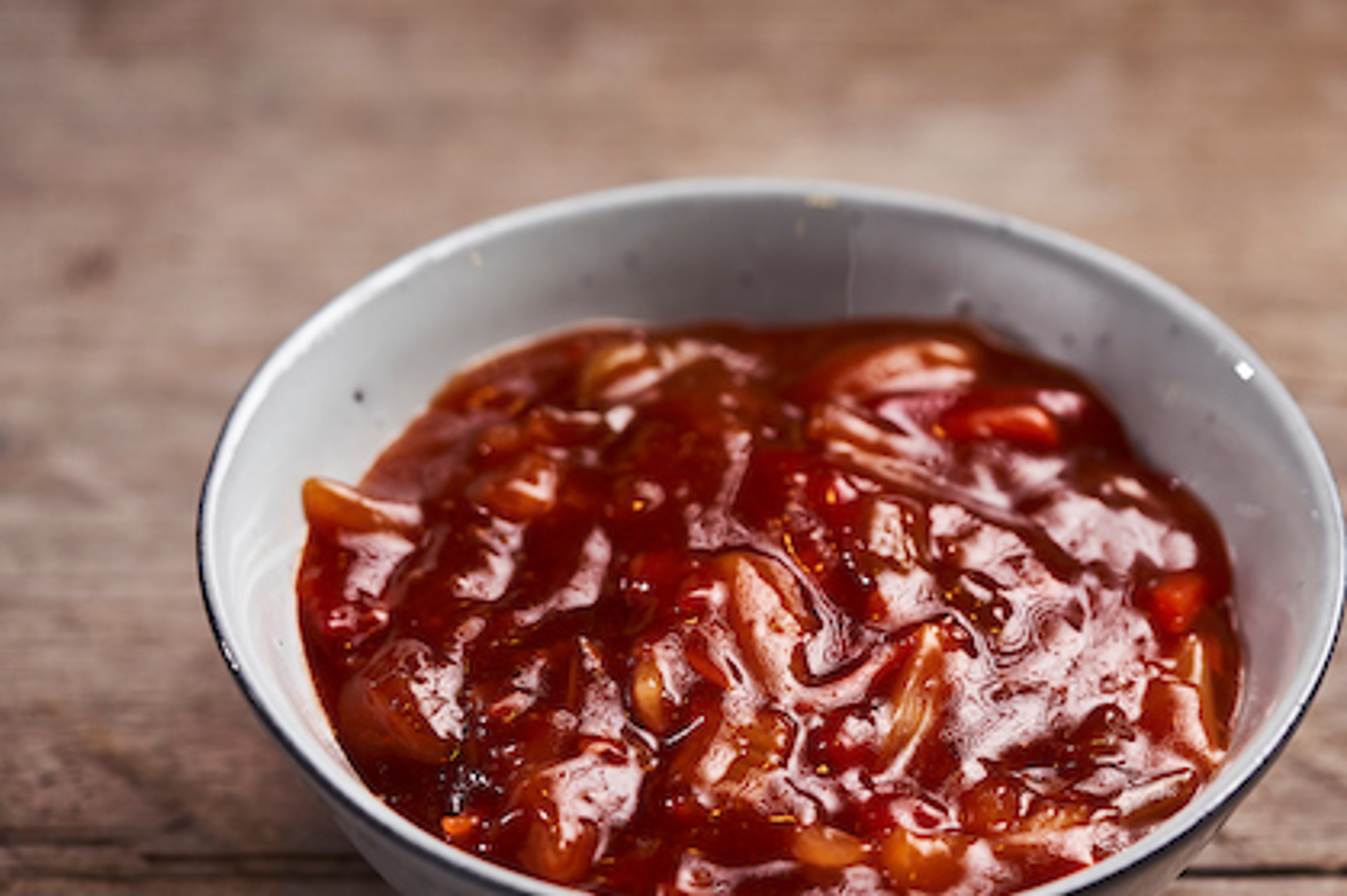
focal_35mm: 129
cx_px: 952
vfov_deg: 10.6
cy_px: 559
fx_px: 4825
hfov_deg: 15.8
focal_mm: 90
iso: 200
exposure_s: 1/125
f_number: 4
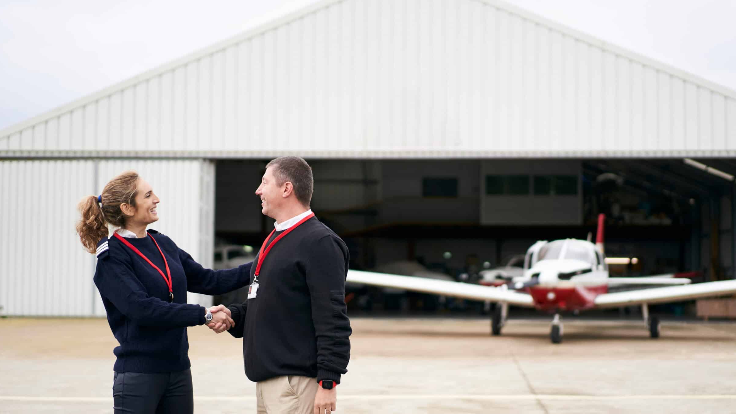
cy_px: 221
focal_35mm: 61
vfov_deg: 19.7
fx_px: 1190
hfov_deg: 34.4
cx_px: 383
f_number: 1.8
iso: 160
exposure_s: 1/2500
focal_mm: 55
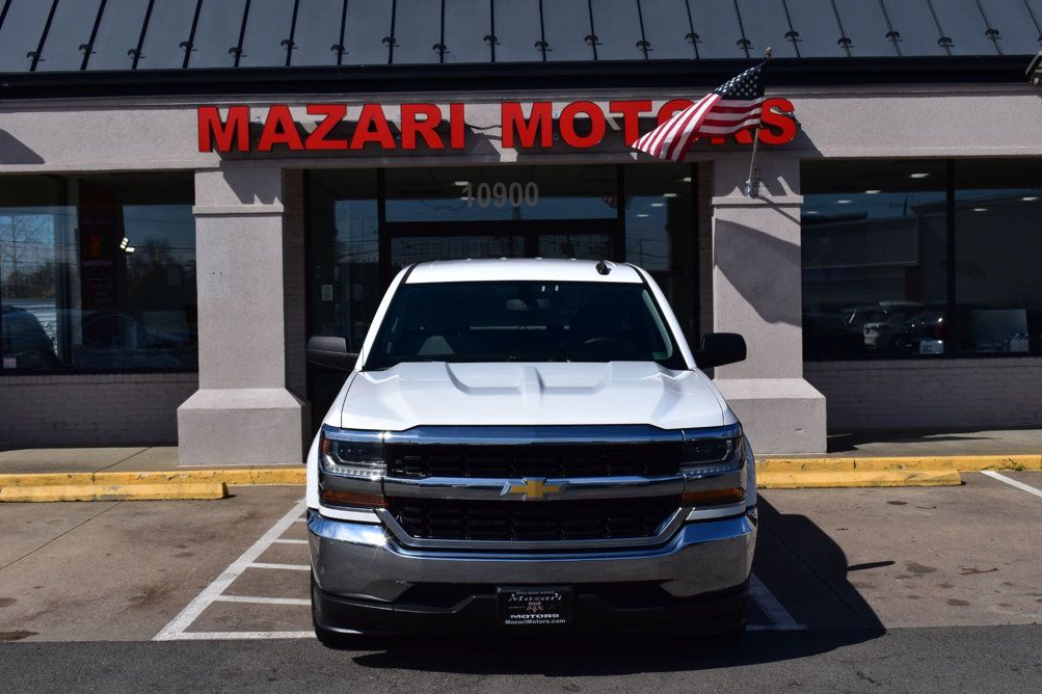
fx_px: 1418
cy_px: 352
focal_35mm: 49
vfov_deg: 27.5
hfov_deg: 40.4
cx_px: 528
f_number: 11
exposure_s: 1/640
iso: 200
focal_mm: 32
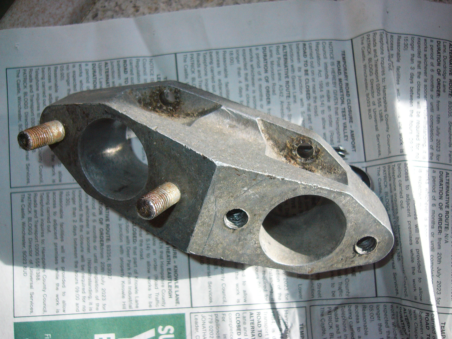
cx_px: 226
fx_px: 457
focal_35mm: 35
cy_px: 170
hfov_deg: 52.6
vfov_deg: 40.7
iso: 100
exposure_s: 1/320
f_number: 2.8
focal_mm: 5.8
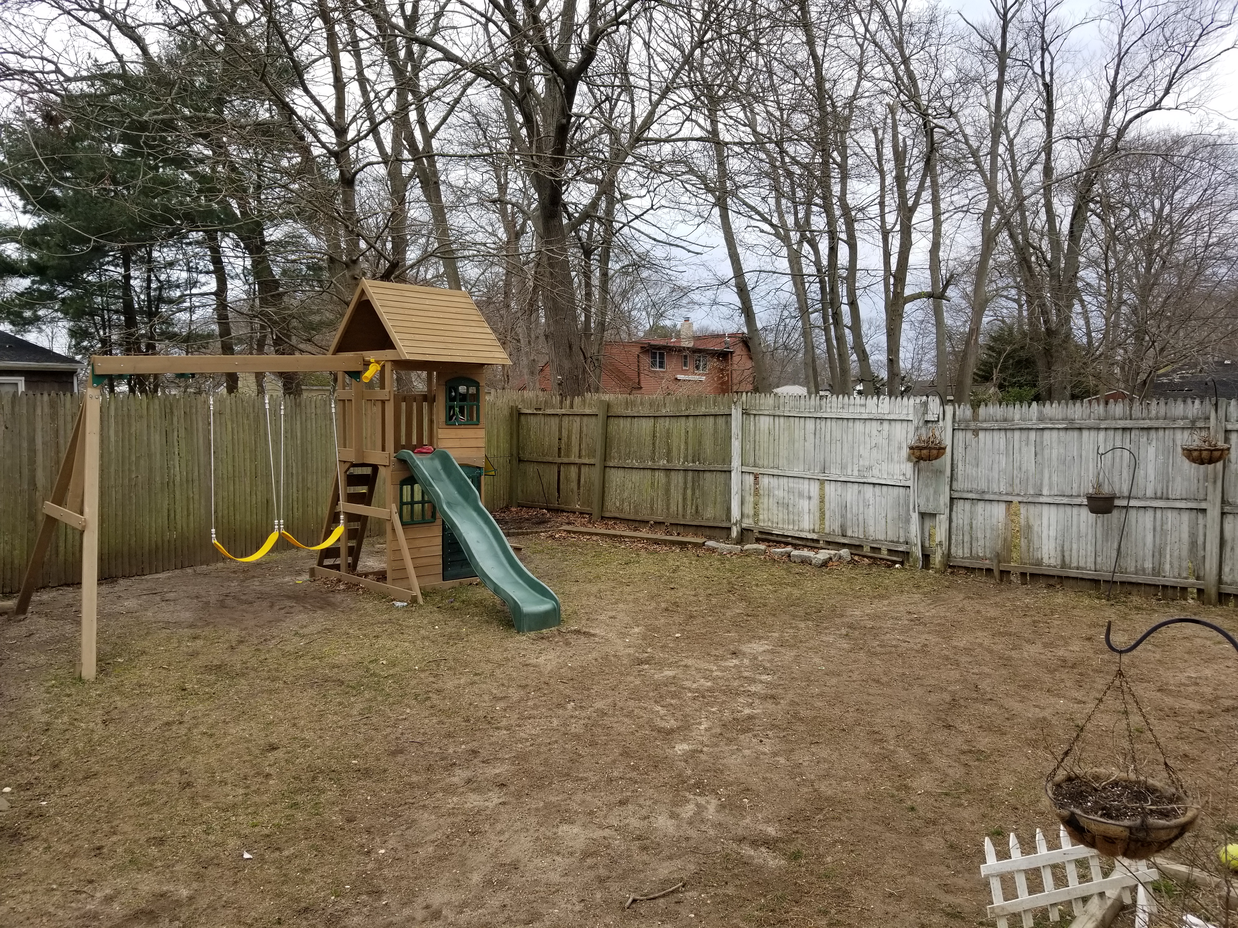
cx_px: 619
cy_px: 464
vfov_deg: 53.1
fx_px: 930
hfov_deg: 67.3
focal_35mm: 26
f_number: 1.7
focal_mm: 4.3
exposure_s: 1/1108
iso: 50
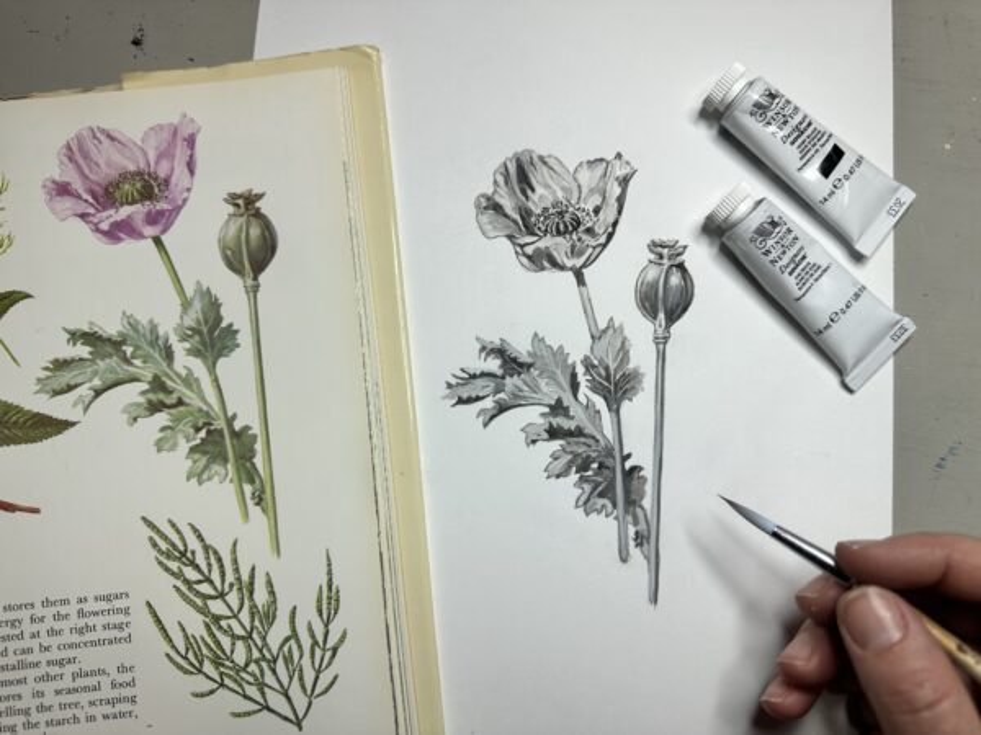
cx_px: 490
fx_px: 680
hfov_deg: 71.6
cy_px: 368
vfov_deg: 56.8
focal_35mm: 24
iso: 64
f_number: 1.78
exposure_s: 1/161
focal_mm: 6.86
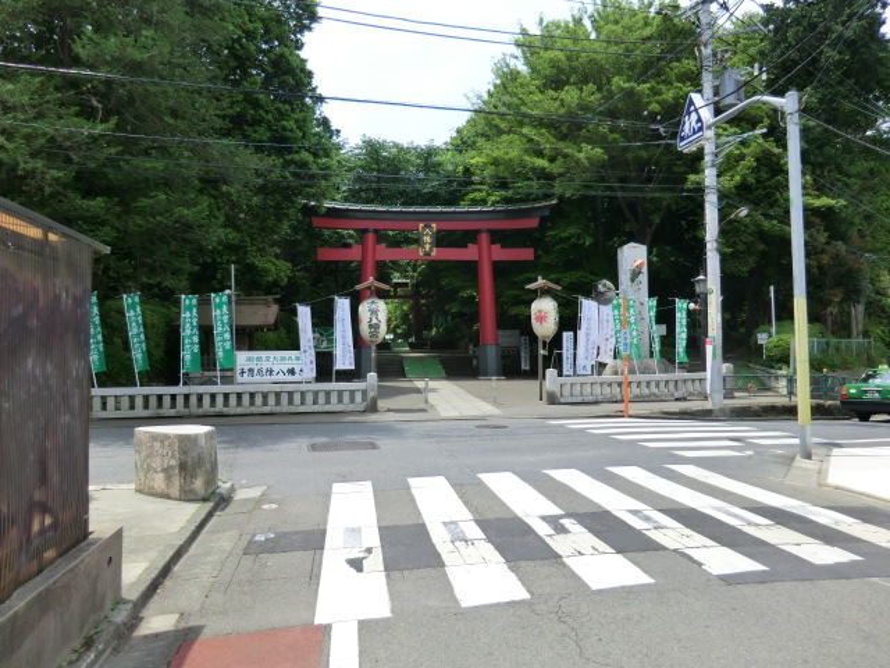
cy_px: 334
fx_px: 617
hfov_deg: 71.6
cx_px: 445
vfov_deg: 56.8
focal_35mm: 24
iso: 80
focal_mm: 4.3
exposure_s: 1/640
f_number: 3.2
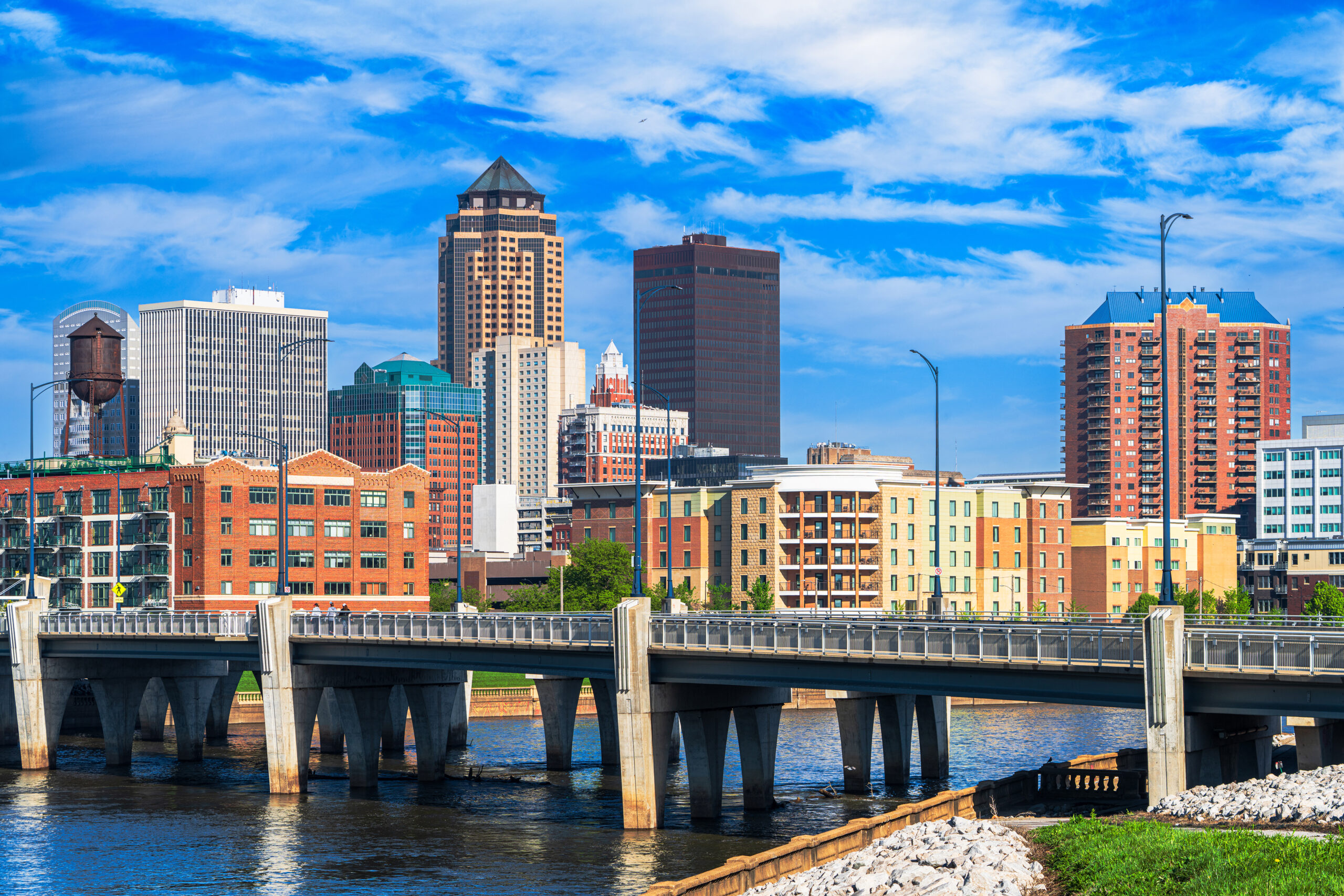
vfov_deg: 14.9
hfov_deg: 22.1
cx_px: 672
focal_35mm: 92
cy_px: 448
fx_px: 3435
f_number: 8
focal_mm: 92
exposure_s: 1/320
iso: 100
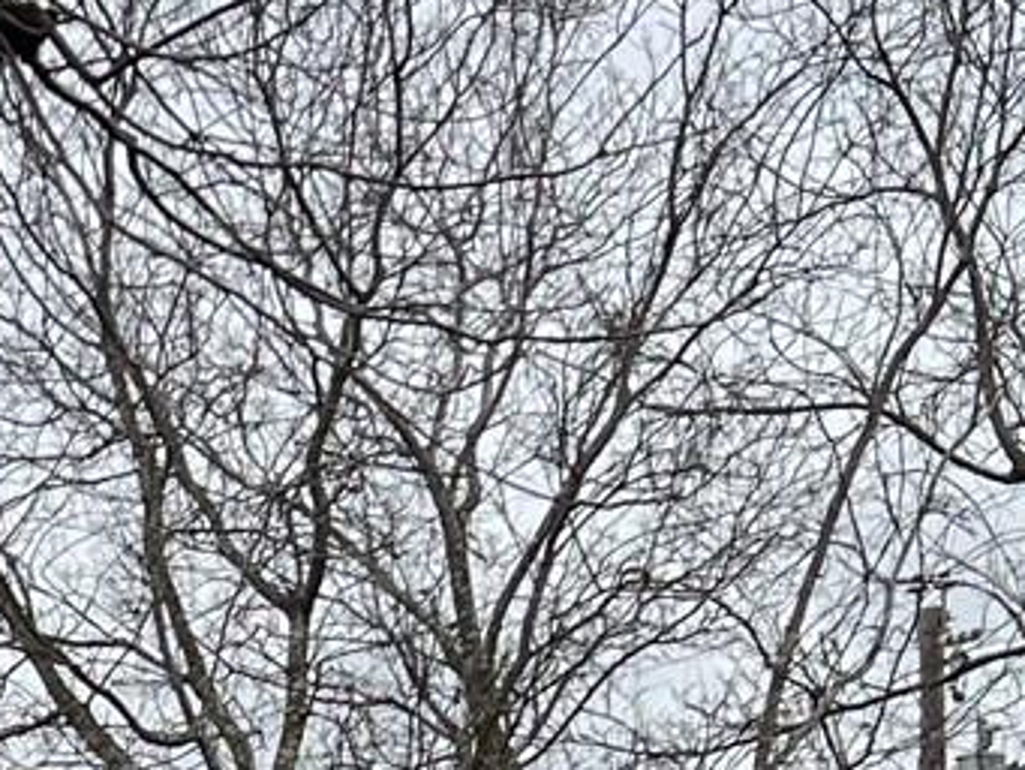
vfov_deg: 8.8
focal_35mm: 156
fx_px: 4621
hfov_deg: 12.1
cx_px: -475
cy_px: 1666
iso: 50
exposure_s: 1/1901
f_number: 1.5
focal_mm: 5.7
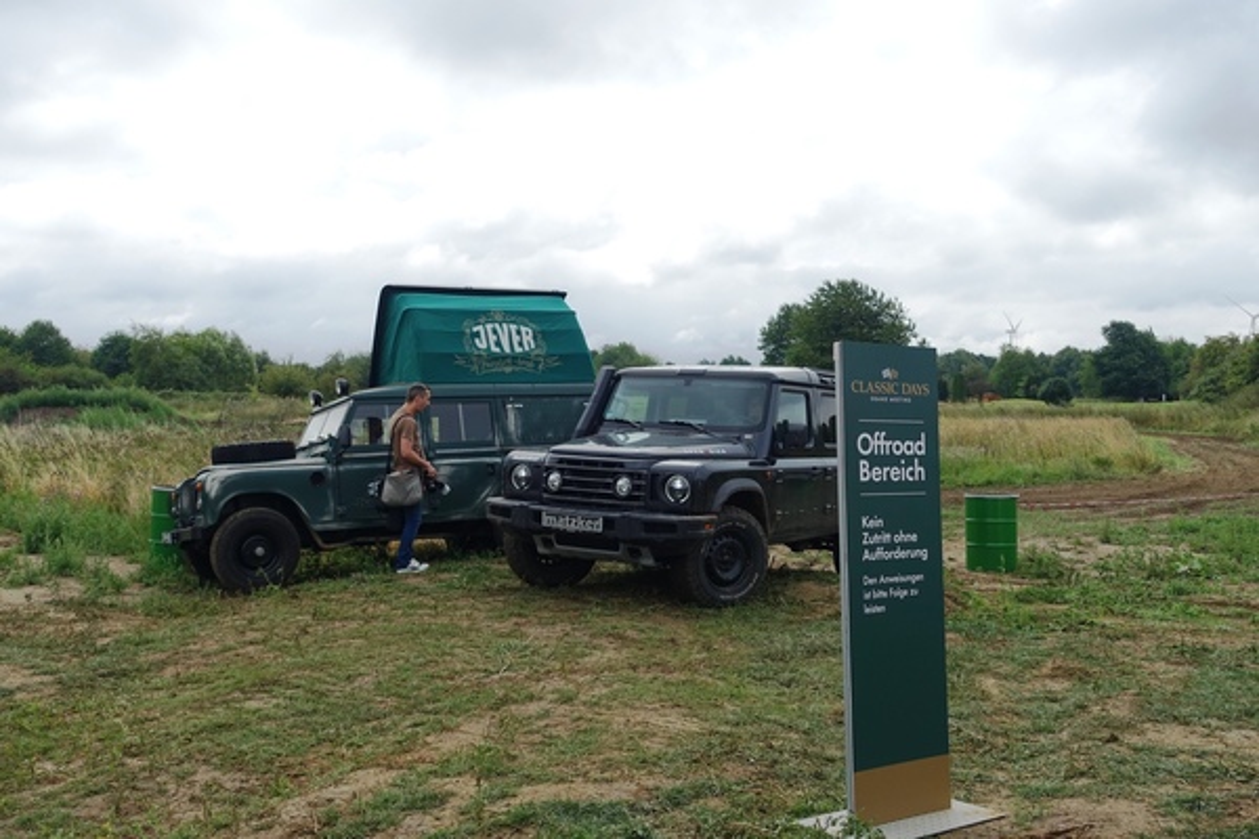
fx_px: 1119
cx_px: 630
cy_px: 420
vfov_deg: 41.1
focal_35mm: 32
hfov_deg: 58.7
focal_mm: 11.81
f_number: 4
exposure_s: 1/160
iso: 125
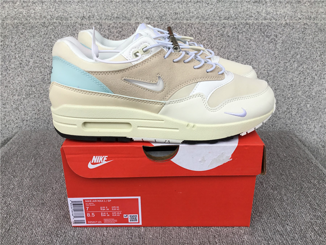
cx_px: 163
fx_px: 292
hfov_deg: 58.4
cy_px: 122
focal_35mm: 31
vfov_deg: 45.4
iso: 32
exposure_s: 1/120
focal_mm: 3.3
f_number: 2.4
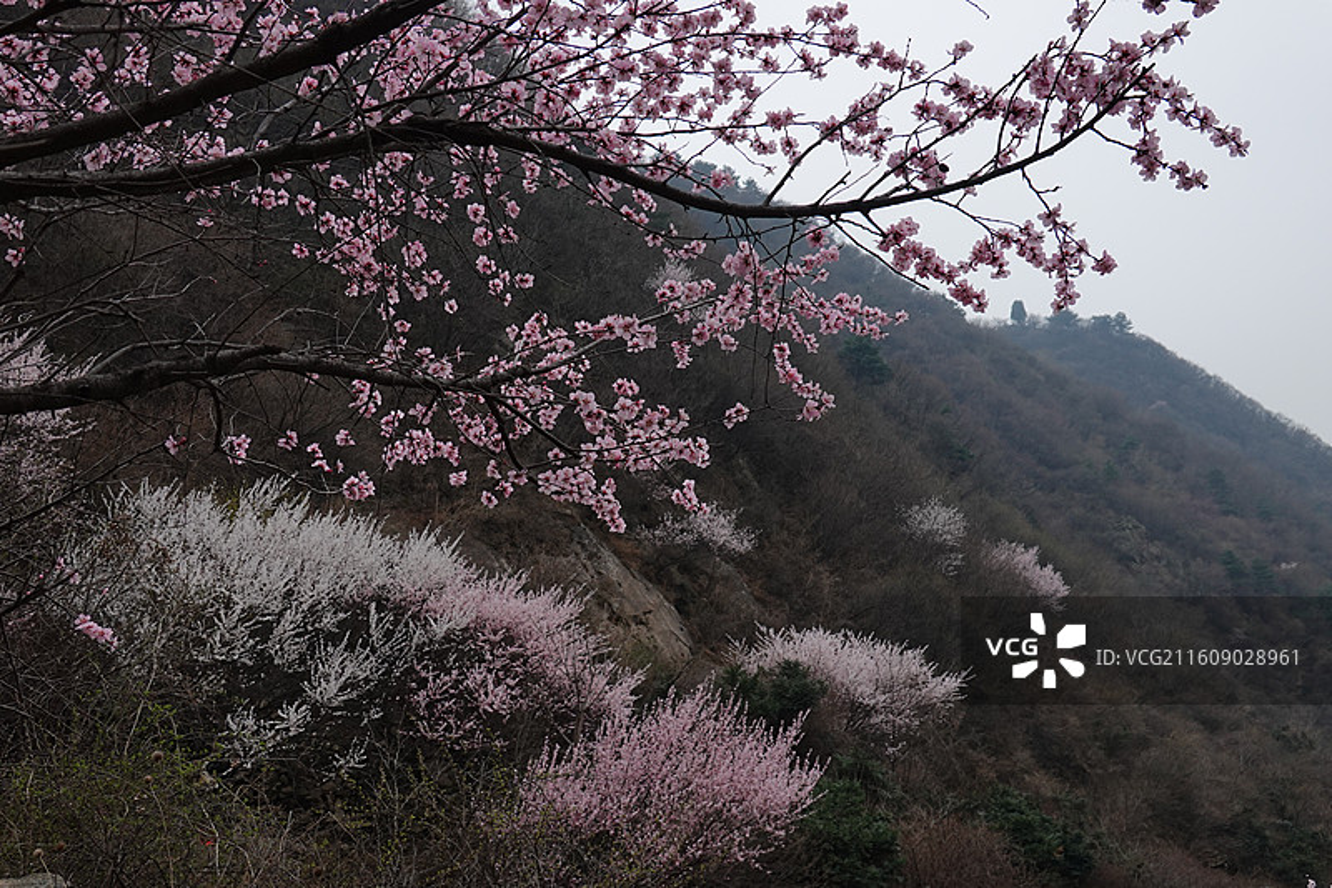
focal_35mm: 34
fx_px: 1258
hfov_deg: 55.8
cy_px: 444
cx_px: 666
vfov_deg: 38.9
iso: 125
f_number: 4
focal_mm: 12.76
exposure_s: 1/320
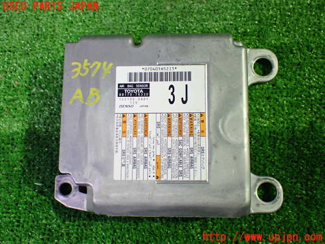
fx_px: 385
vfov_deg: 35.1
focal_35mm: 41
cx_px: 162
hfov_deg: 45.8
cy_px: 122
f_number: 2.8
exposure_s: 1/50
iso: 800
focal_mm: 7.31
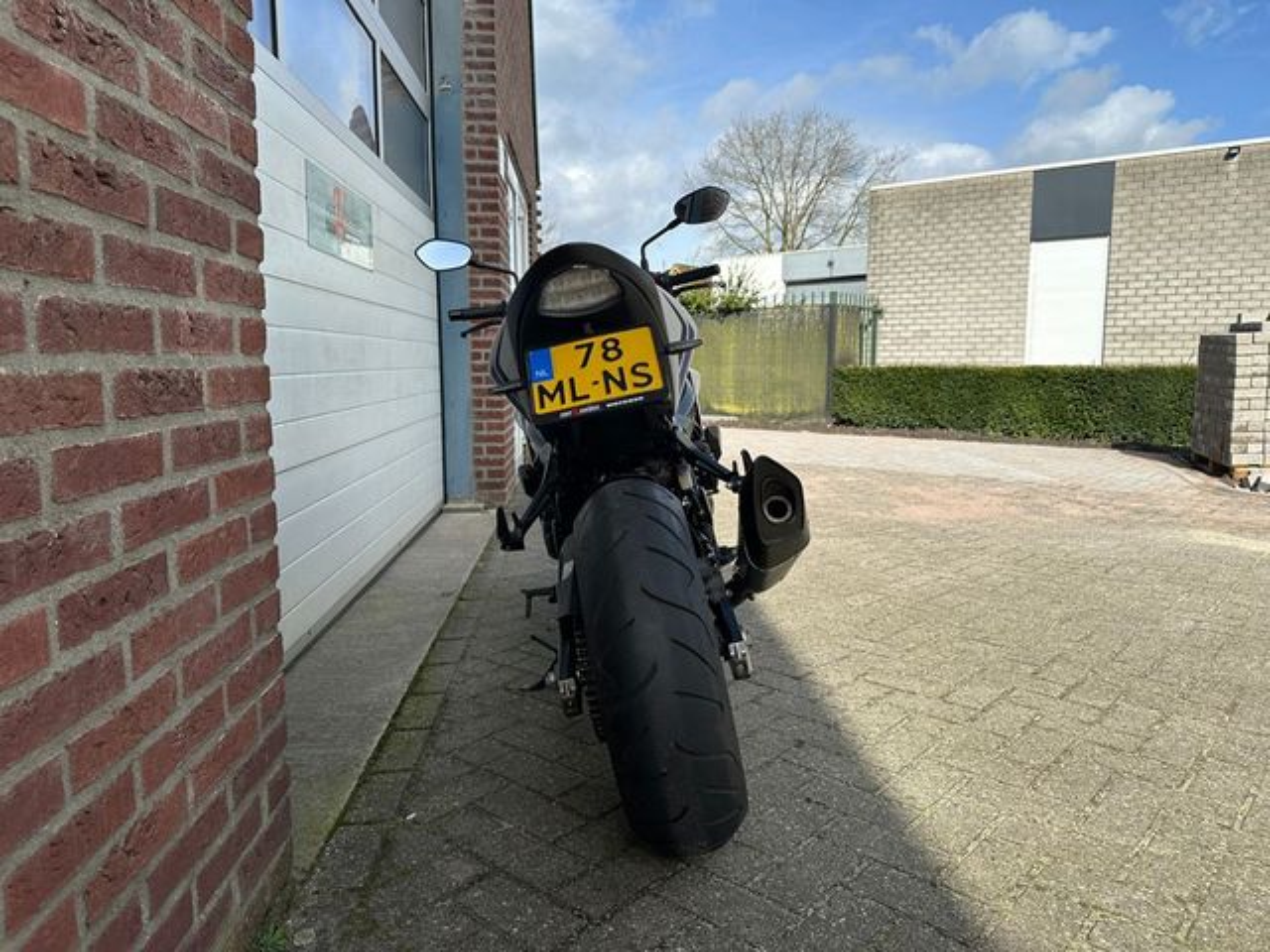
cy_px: 476
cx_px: 635
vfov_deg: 56.8
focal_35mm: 24
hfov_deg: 71.6
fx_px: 881
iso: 80
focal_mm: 6.86
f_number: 1.78
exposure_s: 1/3472
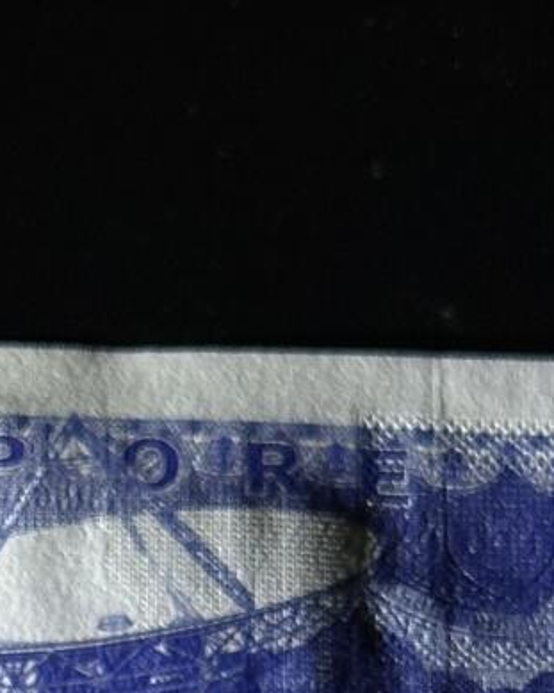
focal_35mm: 217
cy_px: 1602
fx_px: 4449
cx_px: -144
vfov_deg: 8.3
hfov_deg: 7.1
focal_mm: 6.86
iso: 80
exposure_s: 1/108
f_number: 1.78
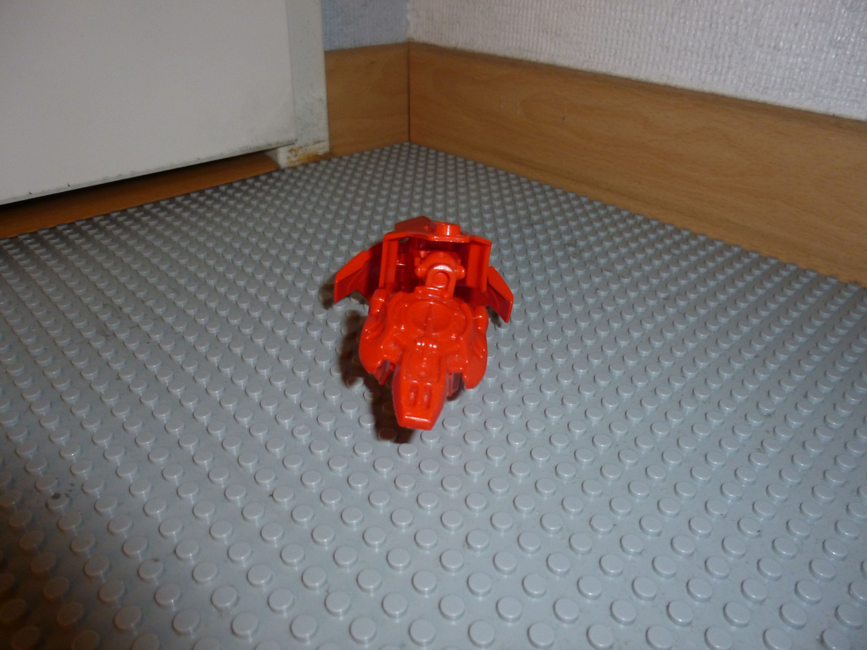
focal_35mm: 25
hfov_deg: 69.4
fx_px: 626
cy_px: 325
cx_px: 434
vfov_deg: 54.9
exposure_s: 1/60
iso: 160
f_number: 3.1
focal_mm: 4.5
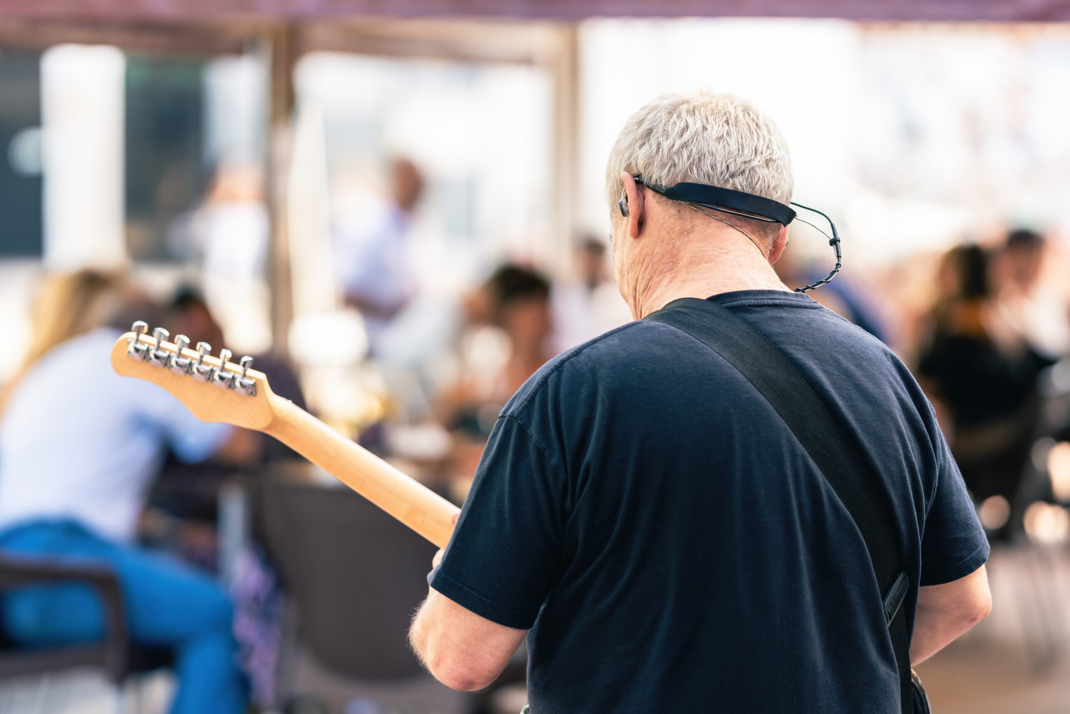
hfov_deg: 16.1
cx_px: 535
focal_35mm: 128
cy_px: 357
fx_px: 3790
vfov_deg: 10.8
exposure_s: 1/640
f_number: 1.4
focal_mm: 85
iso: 100
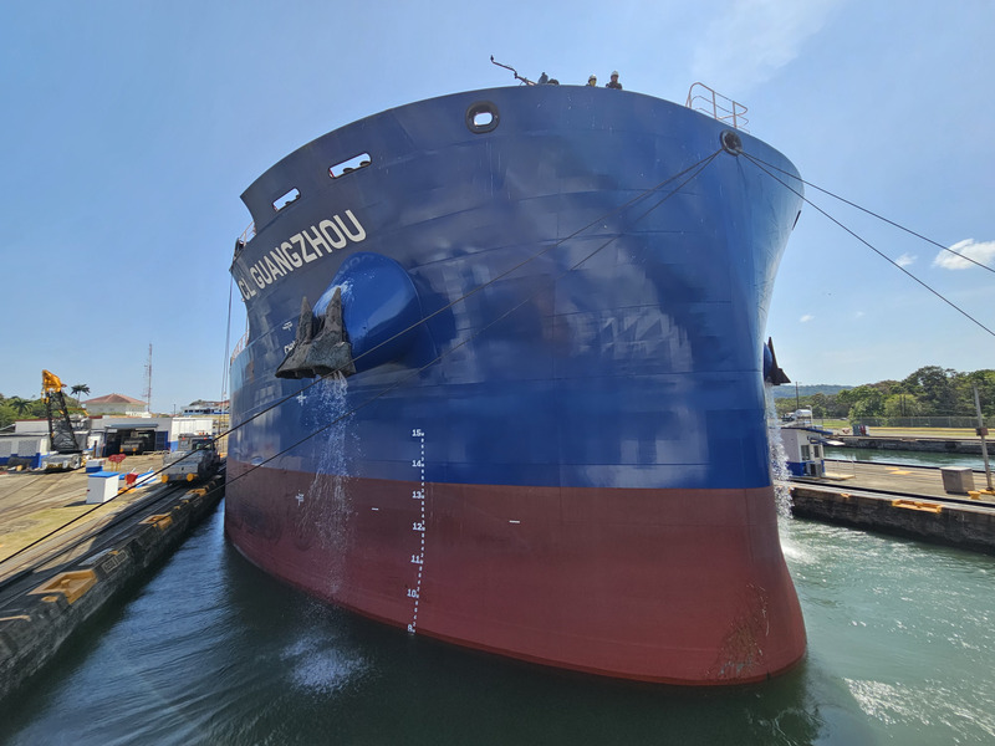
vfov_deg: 89.9
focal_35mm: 13
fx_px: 374
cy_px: 373
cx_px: 498
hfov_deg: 106.2
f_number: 2.2
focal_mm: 2.2
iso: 50
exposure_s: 1/1610
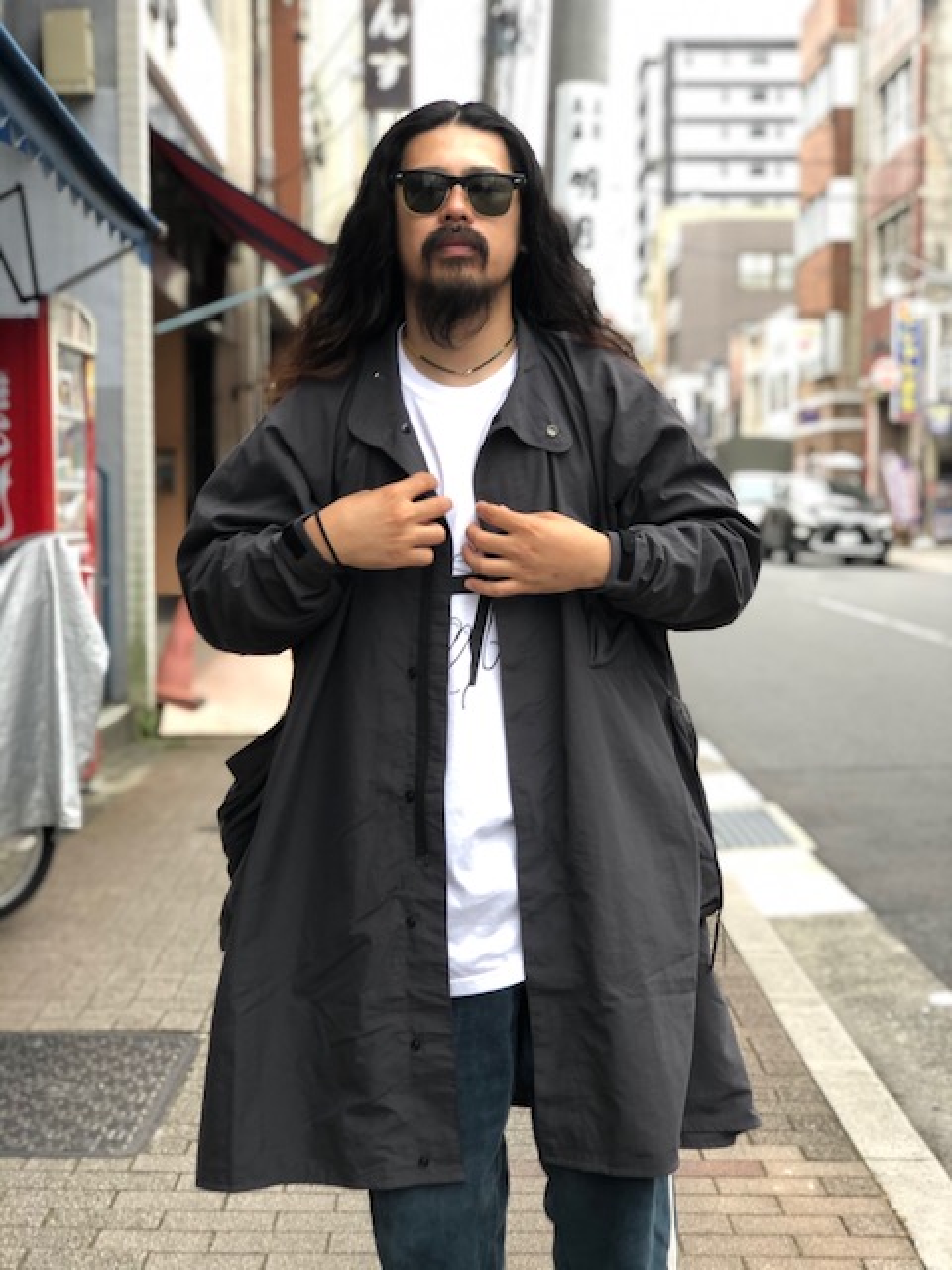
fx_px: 2090
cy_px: 635
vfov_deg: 33.8
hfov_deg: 25.7
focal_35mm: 57
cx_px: 476
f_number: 2.8
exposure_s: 1/40
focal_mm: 6.6
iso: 20
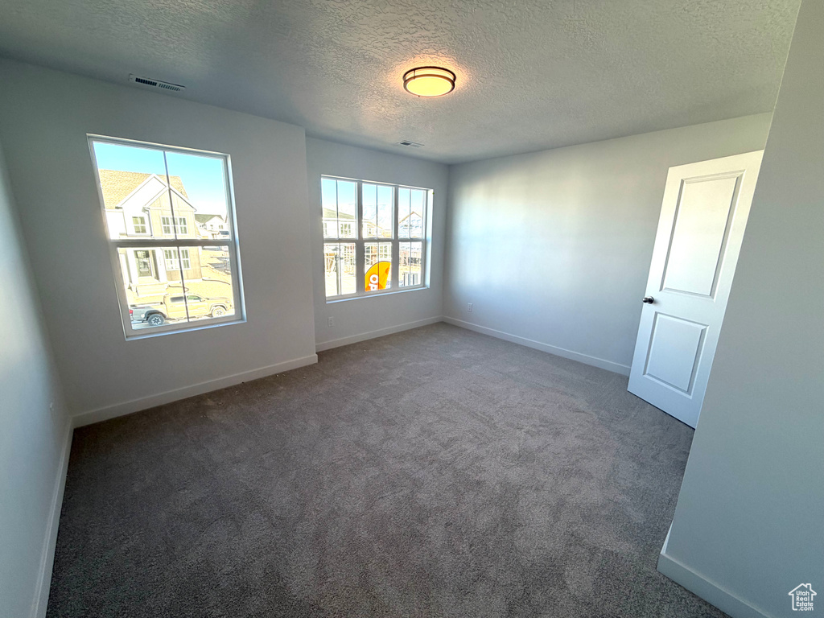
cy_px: 309
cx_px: 412
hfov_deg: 102.1
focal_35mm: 14
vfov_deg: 85.7
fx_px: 333
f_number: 2.2
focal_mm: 2.22
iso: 64
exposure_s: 1/120
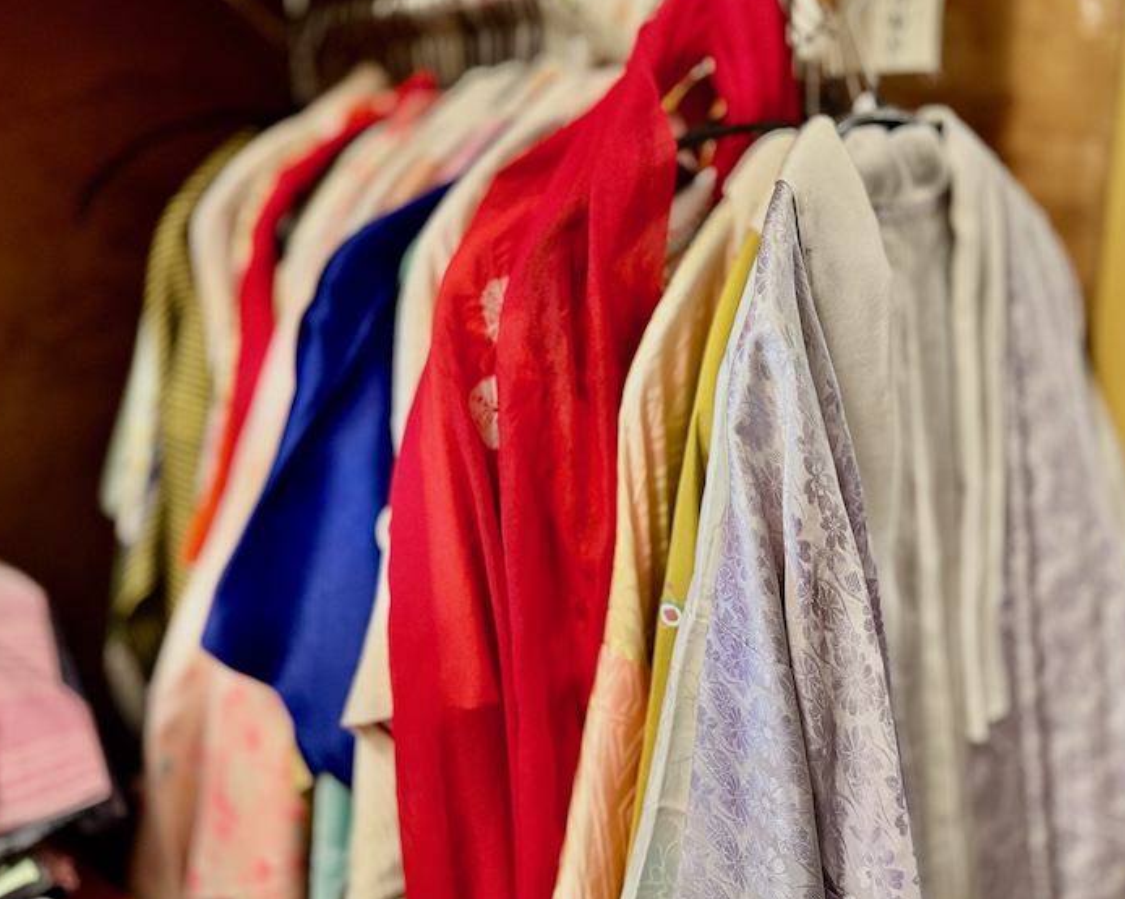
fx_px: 899
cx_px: 627
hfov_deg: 63.9
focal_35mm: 27
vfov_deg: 53.2
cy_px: 445
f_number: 1.78
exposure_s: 1/57
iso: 400
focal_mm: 6.76
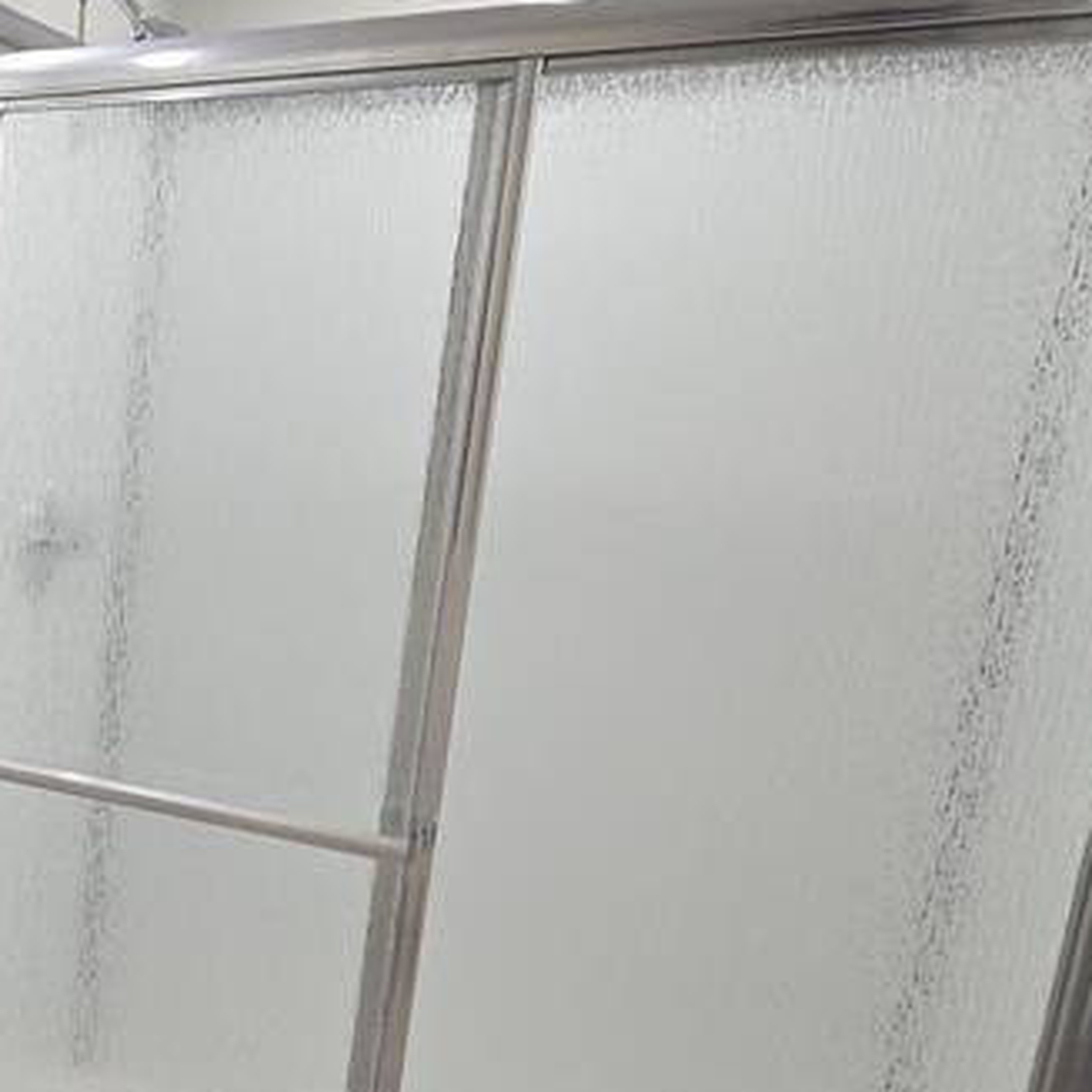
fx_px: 1285
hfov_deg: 33.0
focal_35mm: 36
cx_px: -354
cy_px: 581
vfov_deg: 46.0
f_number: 2.2
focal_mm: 2.2
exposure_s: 1/60
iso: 80
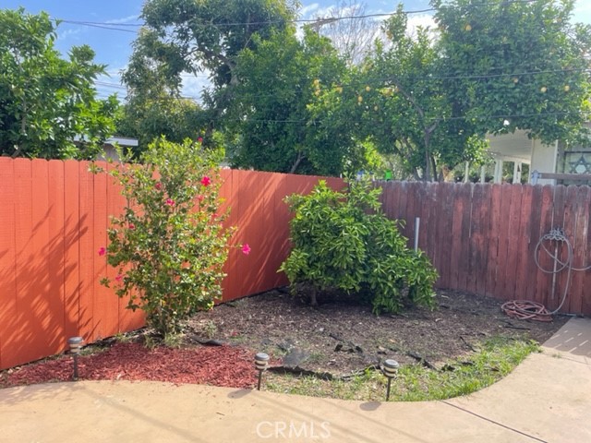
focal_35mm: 26
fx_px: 444
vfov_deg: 53.1
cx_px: 296
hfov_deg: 67.3
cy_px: 222
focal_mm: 4.2
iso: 32
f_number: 1.6
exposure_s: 1/868
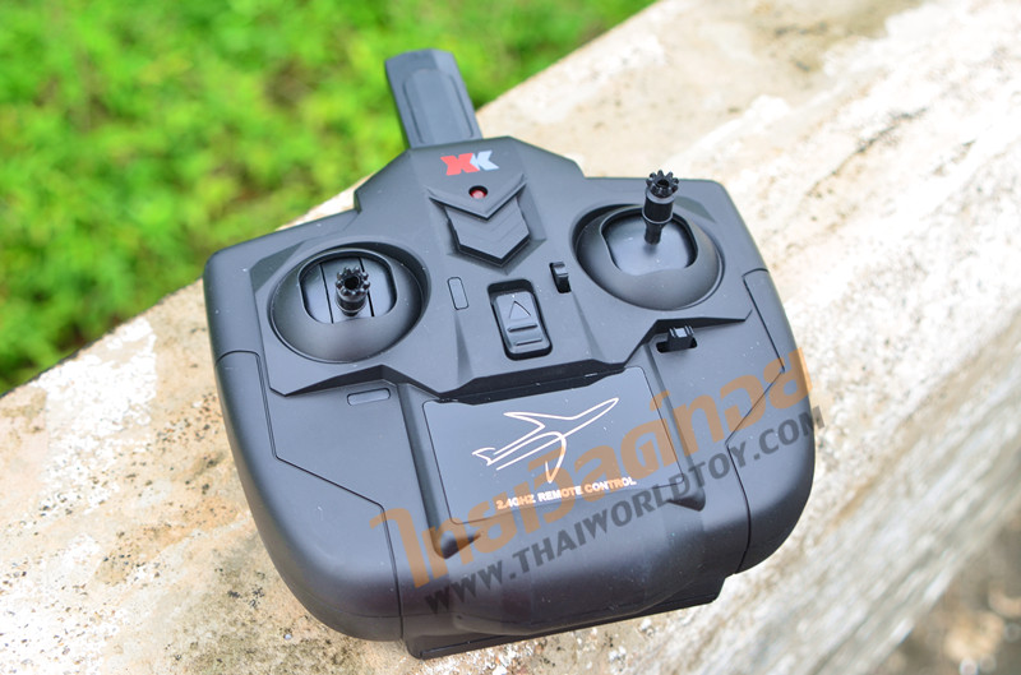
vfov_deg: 25.6
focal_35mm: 52
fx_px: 1485
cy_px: 338
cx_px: 510
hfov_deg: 37.9
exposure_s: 1/80
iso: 100
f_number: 5
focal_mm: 35
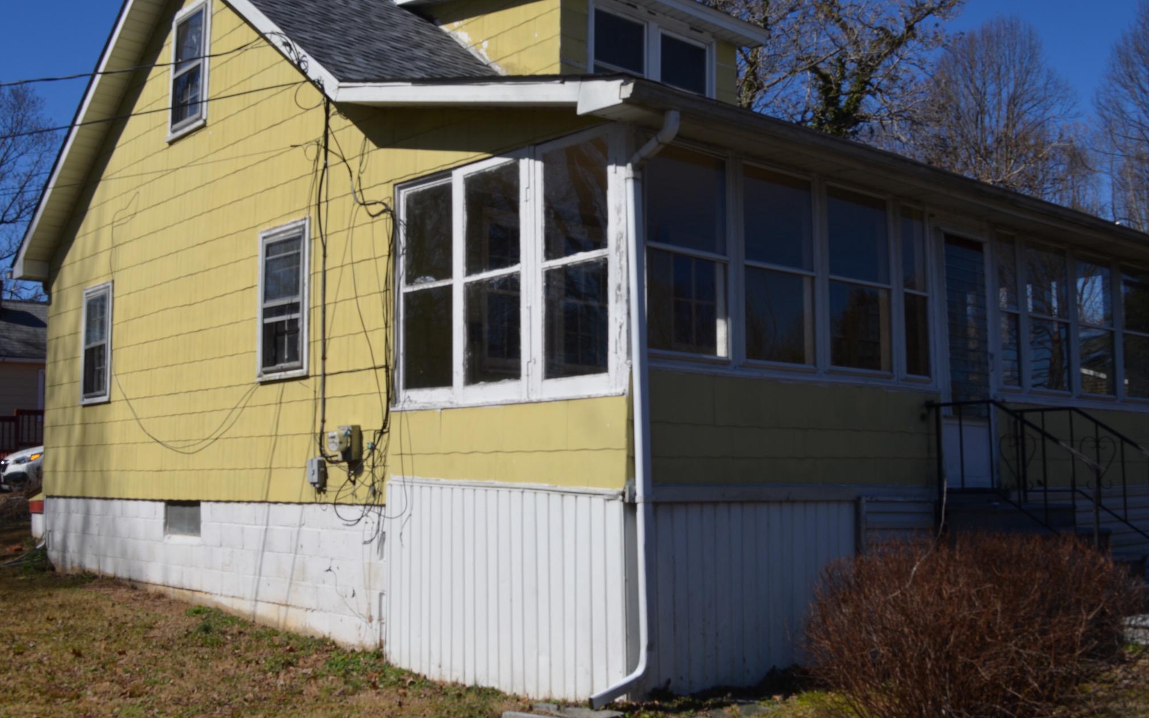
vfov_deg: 34.4
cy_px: 375
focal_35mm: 37
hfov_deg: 52.7
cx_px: 577
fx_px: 1159
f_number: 11
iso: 100
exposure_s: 1/200
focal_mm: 24
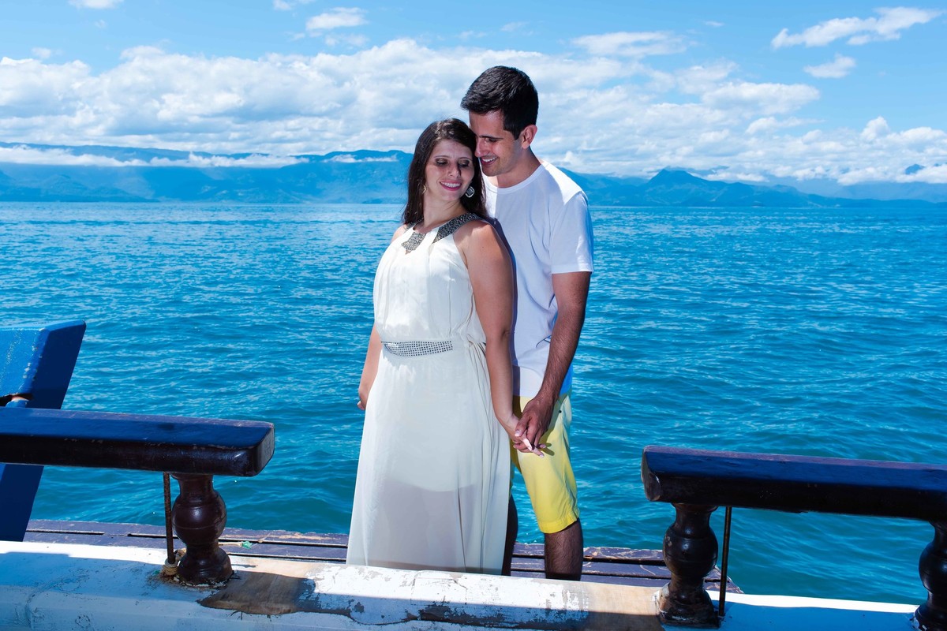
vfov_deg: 37.9
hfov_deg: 54.4
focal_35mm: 35
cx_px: 474
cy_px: 316
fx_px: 921
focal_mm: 35
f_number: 10
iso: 100
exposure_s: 1/160
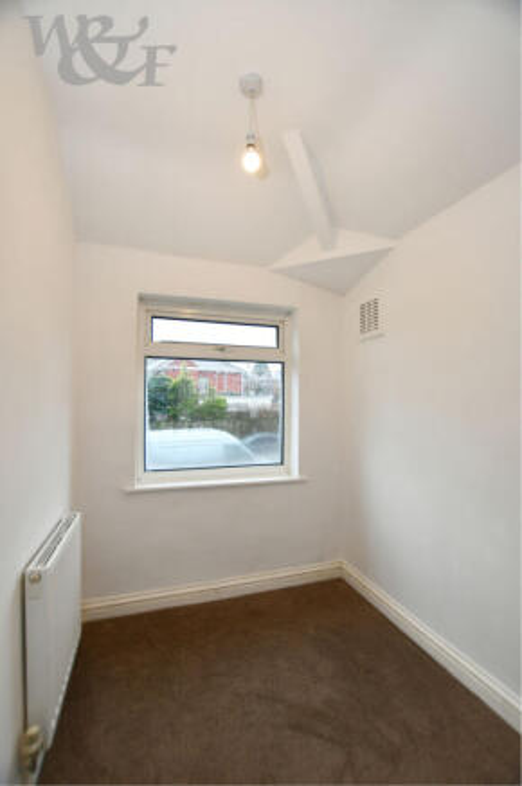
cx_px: 261
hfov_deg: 77.1
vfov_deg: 100.5
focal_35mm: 15
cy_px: 393
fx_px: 327
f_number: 4
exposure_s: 1/60
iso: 200
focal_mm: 10
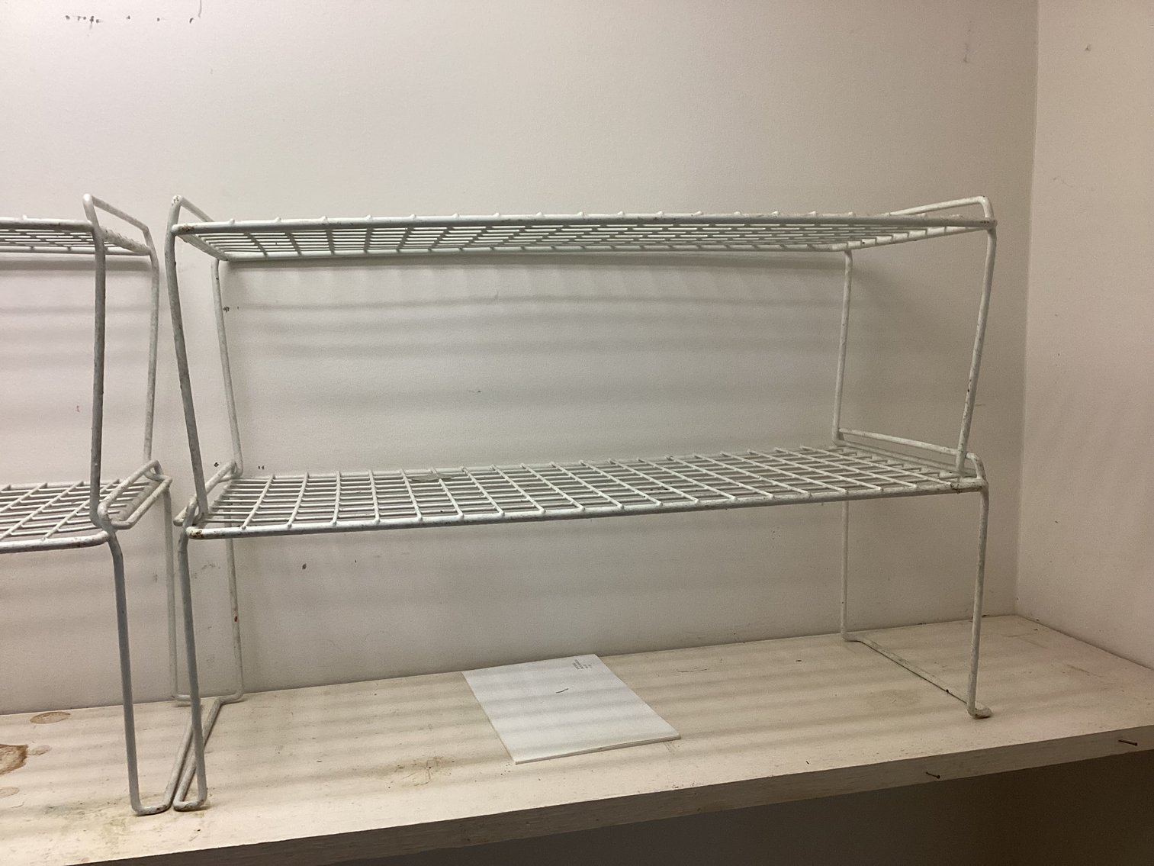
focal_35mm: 31
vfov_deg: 45.4
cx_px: 577
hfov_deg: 58.3
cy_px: 433
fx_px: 1034
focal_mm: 3.3
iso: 100
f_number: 2.4
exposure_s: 1/120
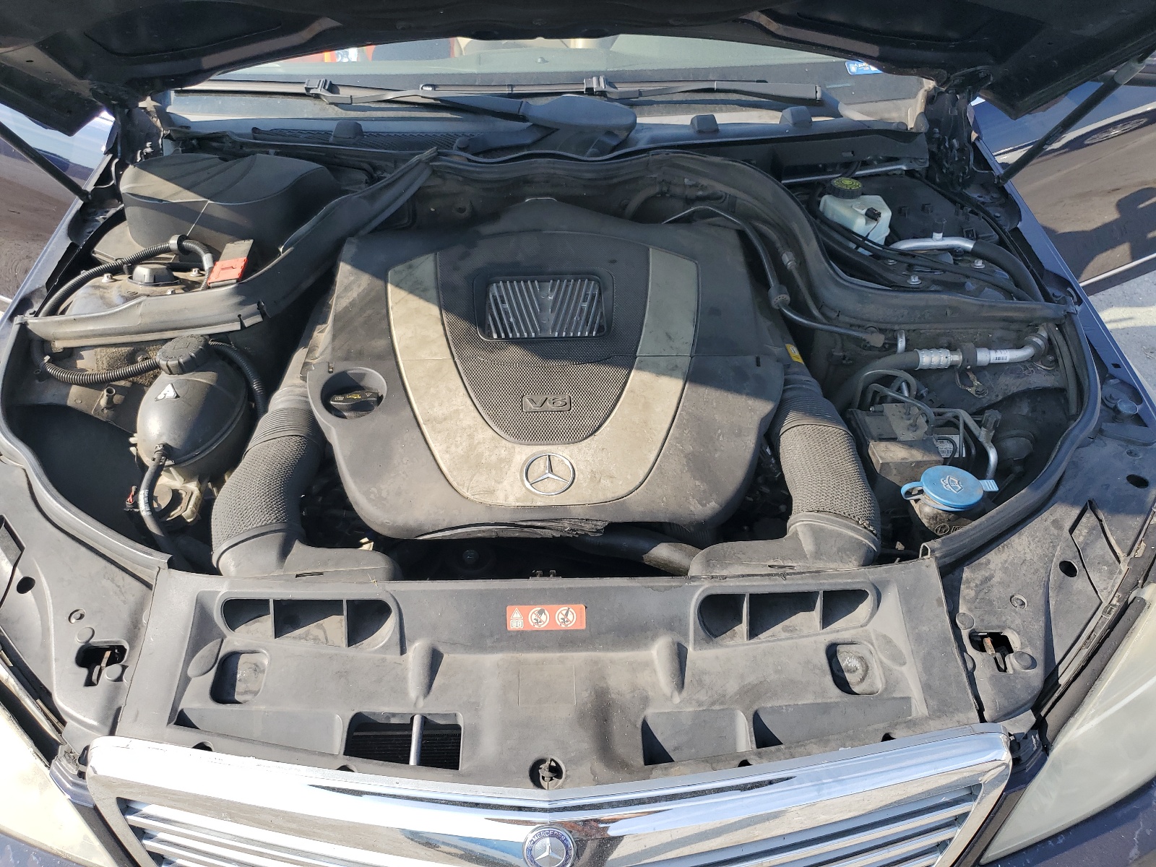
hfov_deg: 67.3
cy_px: 434
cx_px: 578
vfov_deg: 53.1
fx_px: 868
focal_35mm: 26
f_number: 1.5
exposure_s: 1/1111
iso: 50
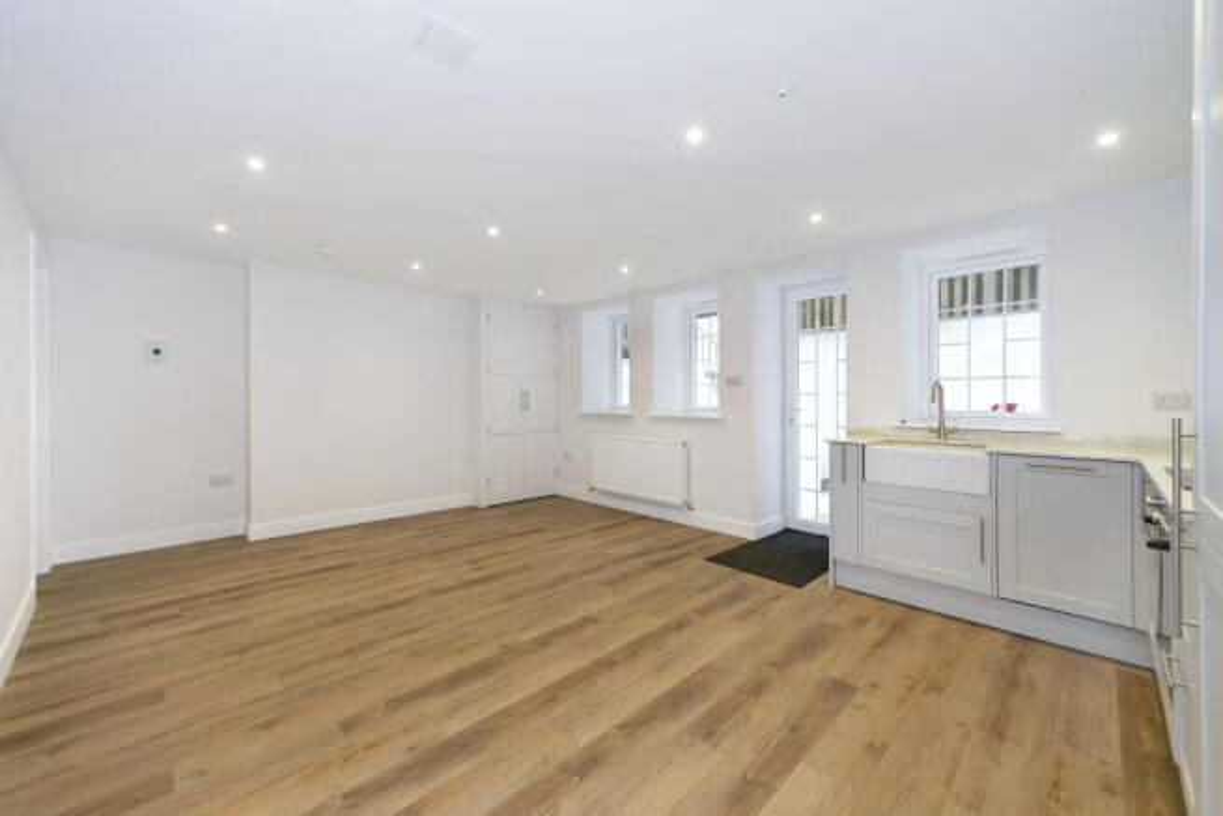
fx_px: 476
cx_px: 612
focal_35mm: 14
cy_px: 408
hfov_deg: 104.2
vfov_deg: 81.2
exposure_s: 1/20
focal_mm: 14
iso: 400
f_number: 7.1
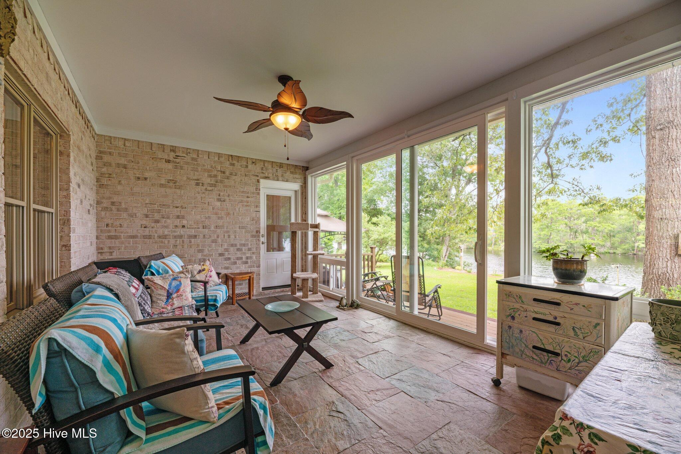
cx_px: 340
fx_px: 265
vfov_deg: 81.2
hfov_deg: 104.3
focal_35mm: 14
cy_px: 227
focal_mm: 14
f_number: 9
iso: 100
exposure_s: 1/10
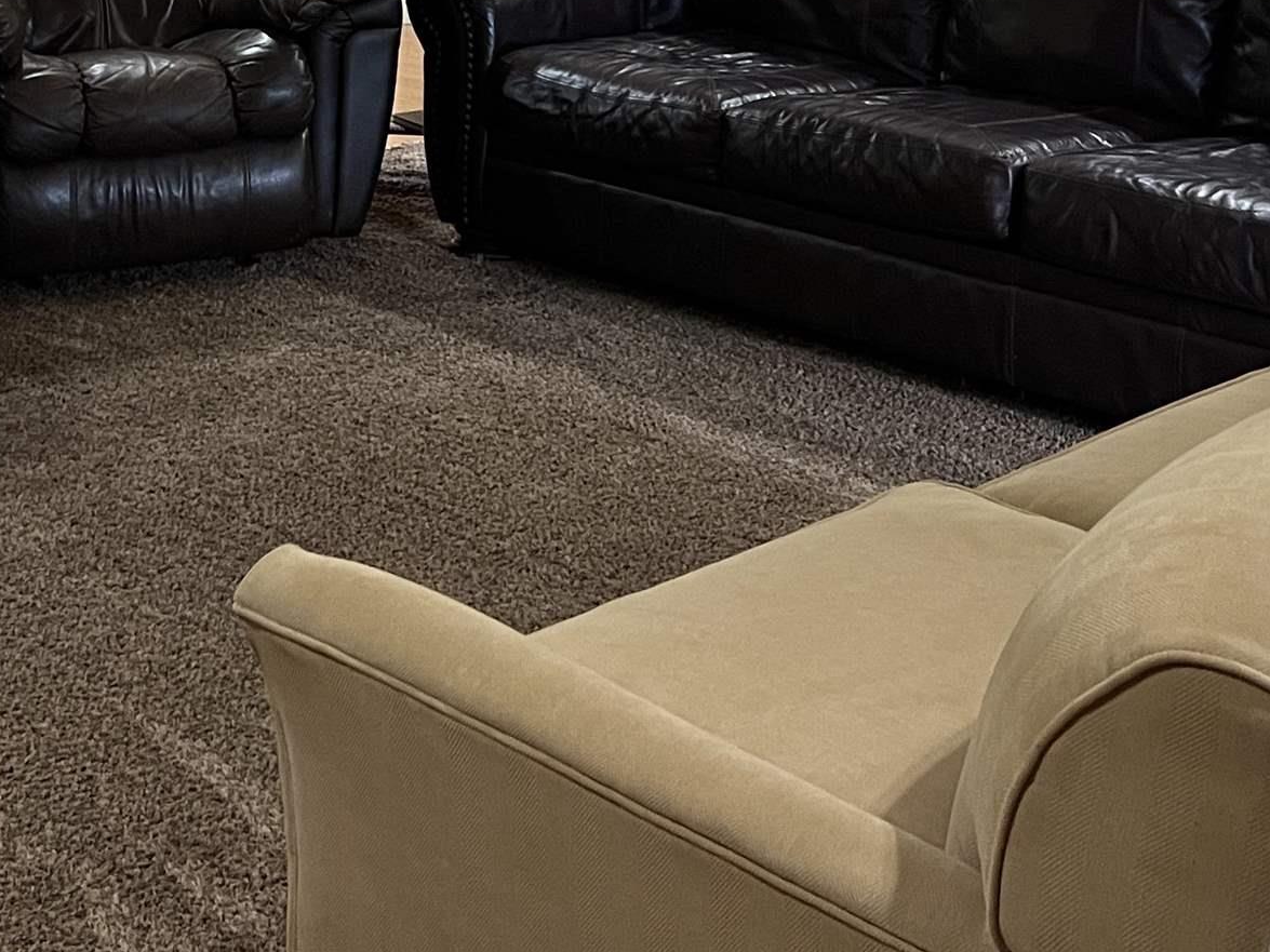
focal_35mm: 68
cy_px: -292
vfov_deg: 19.8
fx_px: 2495
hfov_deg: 28.5
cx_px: 527
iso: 320
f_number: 1.5
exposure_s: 1/60
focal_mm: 5.7
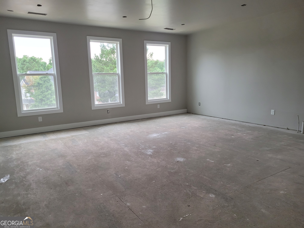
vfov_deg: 53.1
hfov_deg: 67.3
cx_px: 152
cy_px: 114
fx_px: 228
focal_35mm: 26
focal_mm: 5.4
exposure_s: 1/120
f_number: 1.8
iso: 250
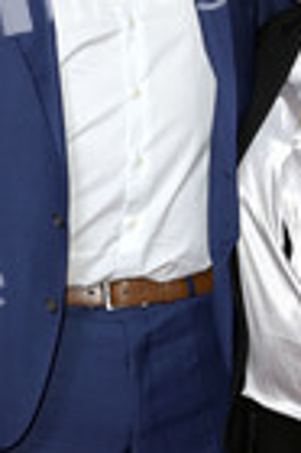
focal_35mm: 143
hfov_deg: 9.6
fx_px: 1798
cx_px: 191
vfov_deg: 14.3
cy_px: 129
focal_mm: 50
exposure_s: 1/250
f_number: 5.6
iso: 640
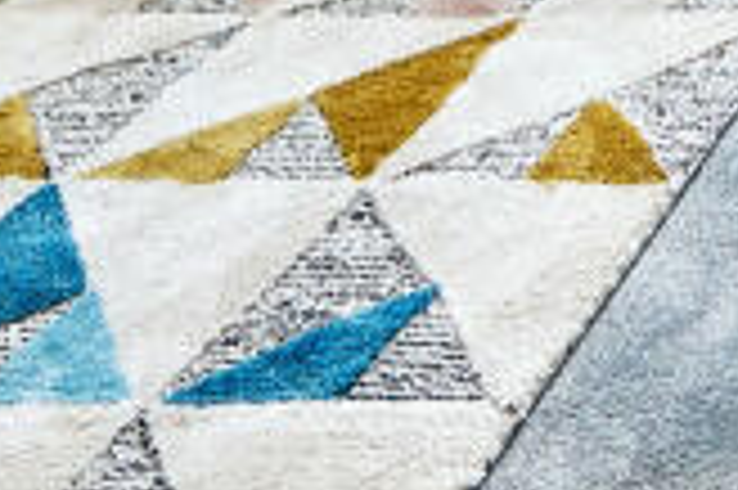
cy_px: -942
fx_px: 1536
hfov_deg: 18.2
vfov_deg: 11.5
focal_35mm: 75
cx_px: 1476
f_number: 8
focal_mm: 8
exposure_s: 1/25
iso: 320
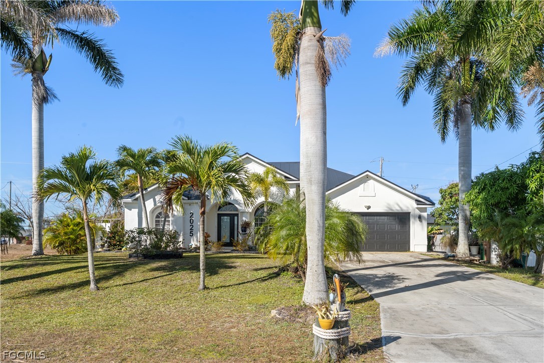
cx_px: 272
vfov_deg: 47.9
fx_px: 408
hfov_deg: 67.4
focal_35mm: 27
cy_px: 182
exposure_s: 1/200
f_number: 10
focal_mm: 27
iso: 100
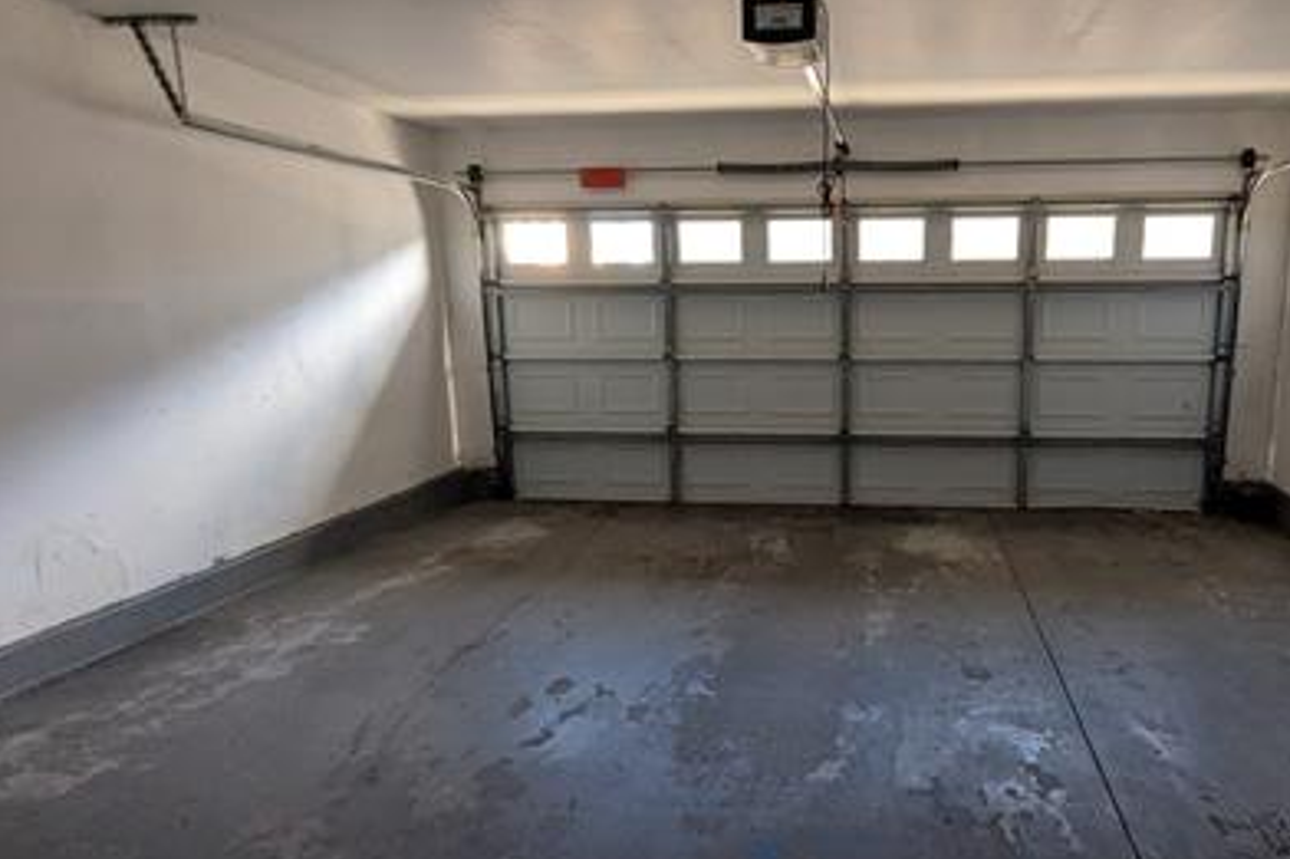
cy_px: 461
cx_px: 824
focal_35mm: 22
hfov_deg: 76.9
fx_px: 788
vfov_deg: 57.1
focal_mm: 1.95
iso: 307
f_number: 2.2
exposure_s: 1/112
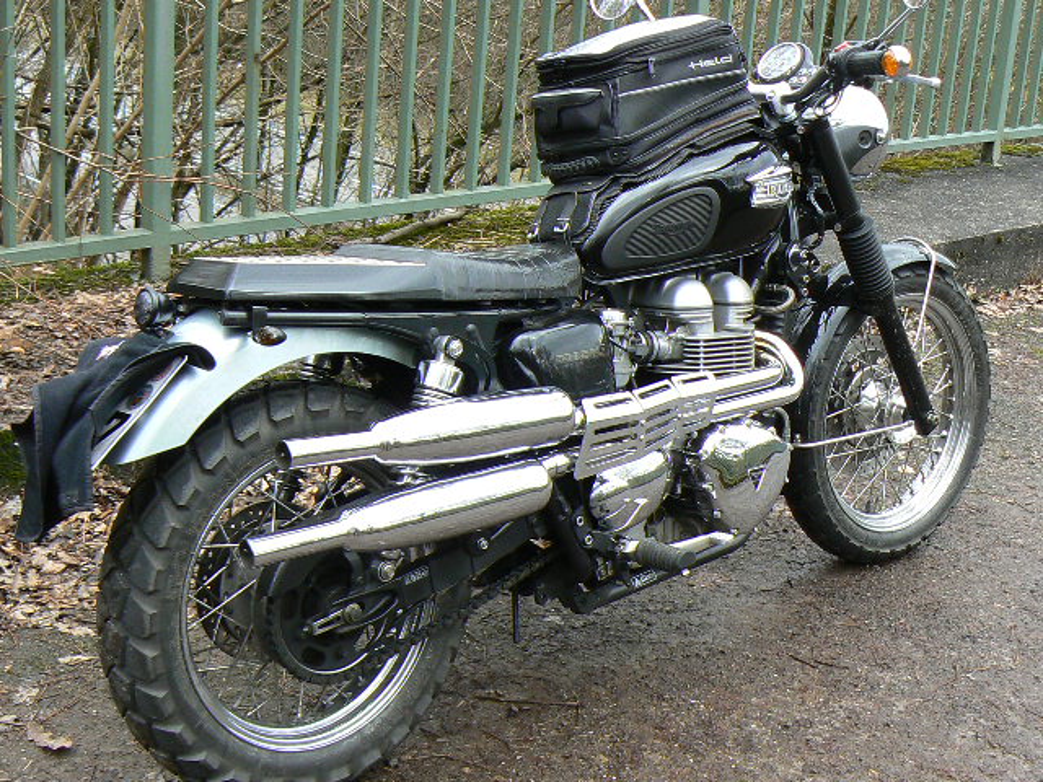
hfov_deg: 38.9
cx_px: 522
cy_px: 391
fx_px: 1476
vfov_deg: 29.7
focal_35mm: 49
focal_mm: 6
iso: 80
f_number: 4
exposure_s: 1/60
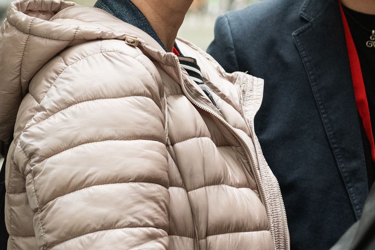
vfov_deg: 8.2
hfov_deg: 12.3
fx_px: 1729
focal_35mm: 166
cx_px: 364
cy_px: -13
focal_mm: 70
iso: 1600
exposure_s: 1/125
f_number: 4.5
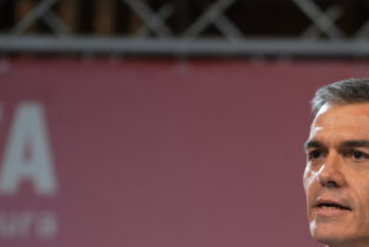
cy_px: 260
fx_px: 5325
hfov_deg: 4.0
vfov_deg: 2.7
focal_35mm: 519
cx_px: 327
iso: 800
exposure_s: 1/160
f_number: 4
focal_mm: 200
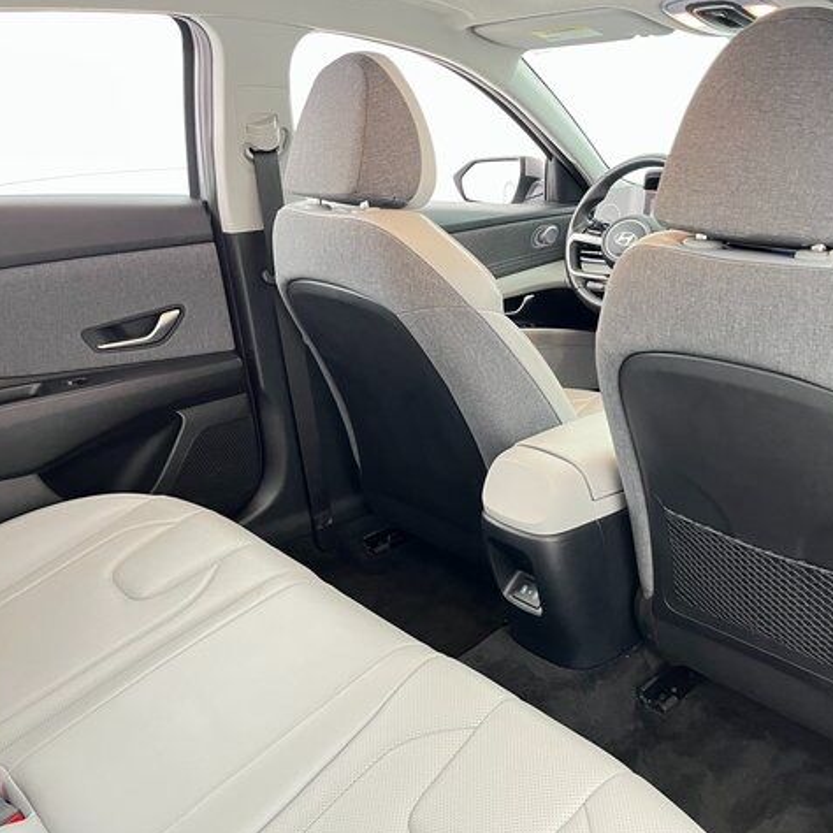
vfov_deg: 52.5
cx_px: 547
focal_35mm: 31
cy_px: 418
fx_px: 844
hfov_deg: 51.7
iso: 500
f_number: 1.6
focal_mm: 5.1
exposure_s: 1/40
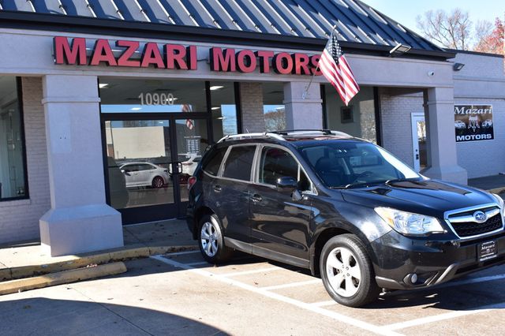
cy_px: 168
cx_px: 252
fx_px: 526
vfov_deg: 35.5
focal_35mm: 38
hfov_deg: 51.3
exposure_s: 1/200
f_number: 10
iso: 400
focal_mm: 25
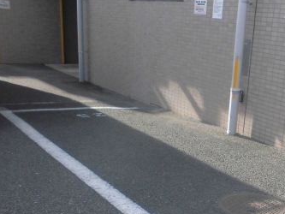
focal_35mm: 50
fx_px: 412
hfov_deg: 36.3
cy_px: 189
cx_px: 246
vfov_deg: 28.1
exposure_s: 1/200
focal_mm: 4.6
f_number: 3.5
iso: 100
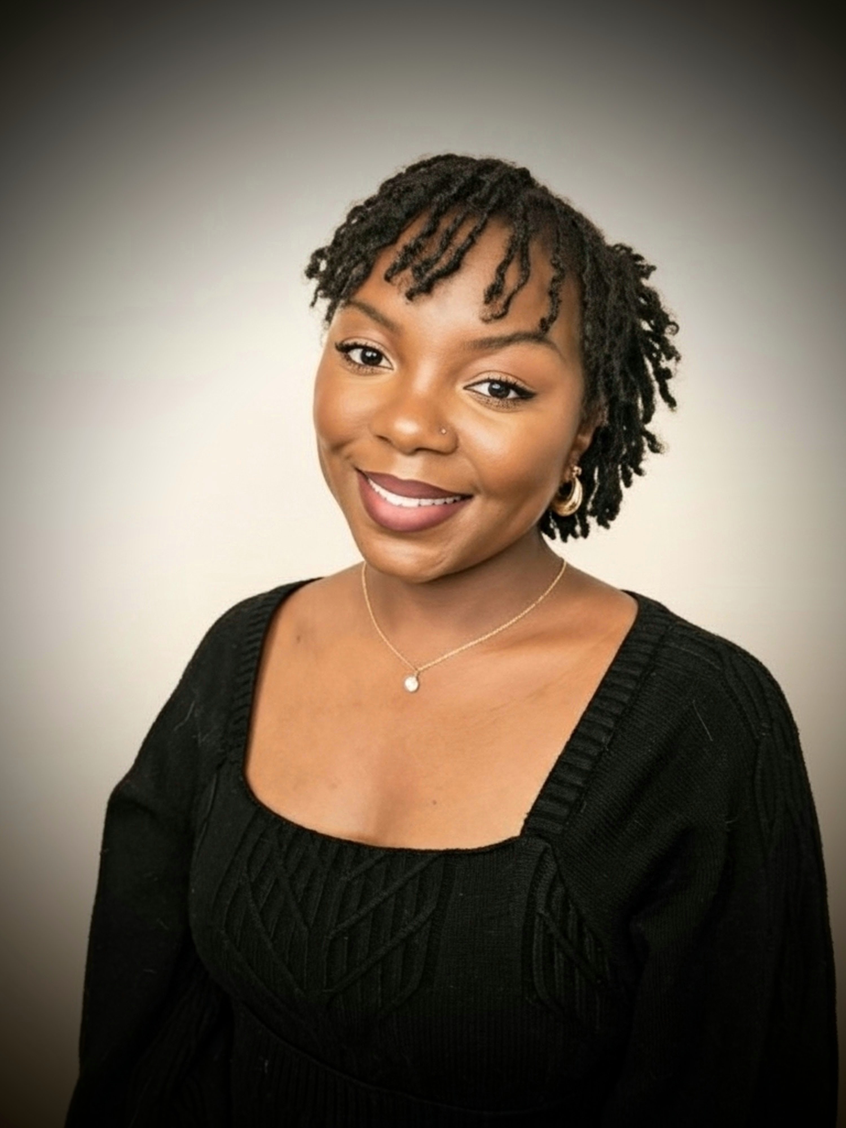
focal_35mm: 25
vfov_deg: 69.4
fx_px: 815
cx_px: 423
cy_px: 564
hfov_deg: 54.9
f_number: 2.2
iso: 200
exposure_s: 1/40.1
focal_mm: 3.3
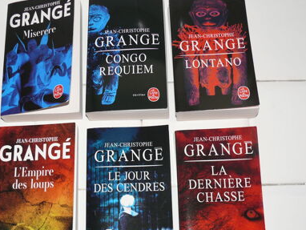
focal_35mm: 54
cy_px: 124
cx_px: 132
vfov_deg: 27.1
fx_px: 478
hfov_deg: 35.5
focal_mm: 8.6
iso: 100
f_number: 2.8
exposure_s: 1/30
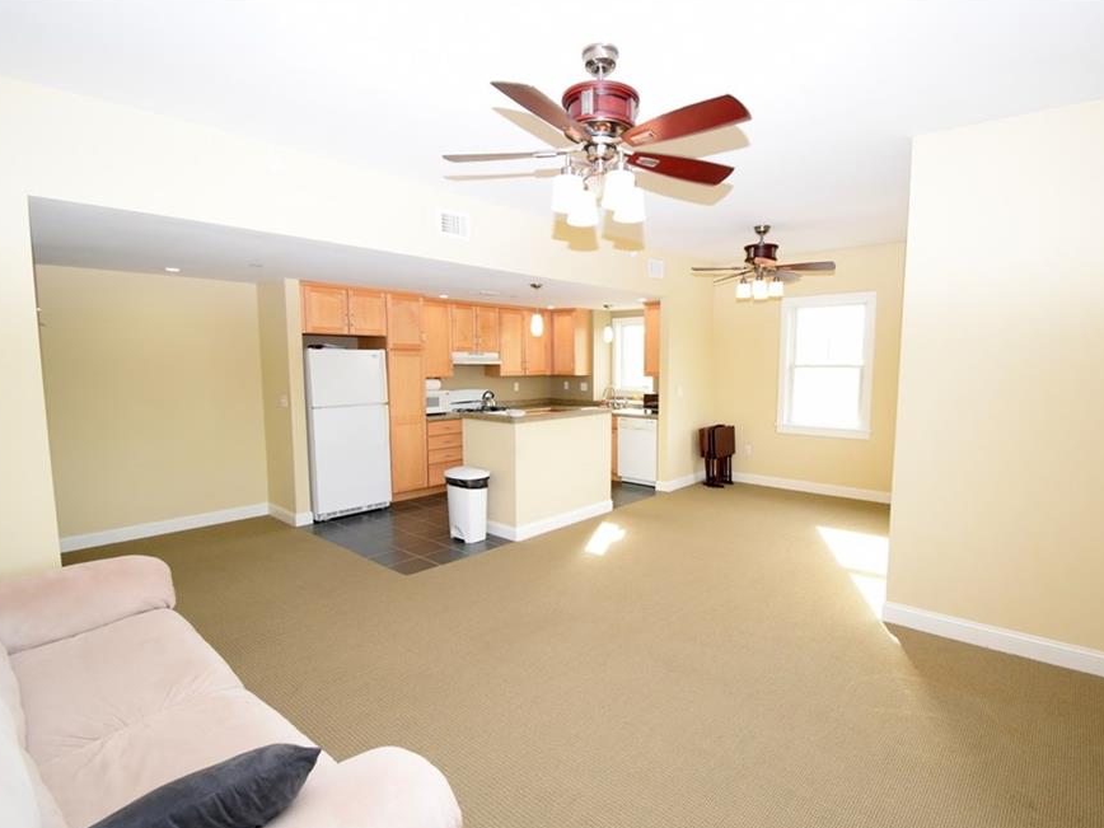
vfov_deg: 74.7
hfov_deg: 90.9
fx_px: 542
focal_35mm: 17
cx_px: 591
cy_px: 426
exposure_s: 1/100
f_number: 5
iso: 800
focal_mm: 10
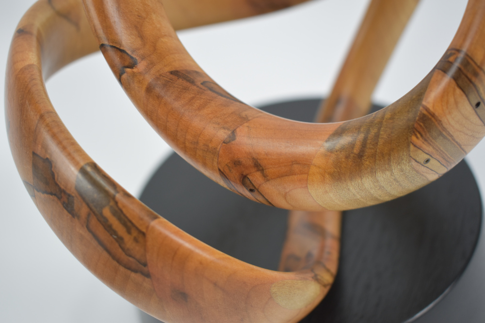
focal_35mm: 42
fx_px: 566
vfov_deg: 31.9
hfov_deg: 46.4
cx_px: 242
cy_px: 162
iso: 400
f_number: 4.2
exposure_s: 1/125
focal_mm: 28
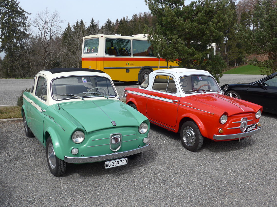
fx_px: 248
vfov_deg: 45.4
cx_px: 139
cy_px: 105
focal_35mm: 31
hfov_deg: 58.4
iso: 80
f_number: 2.8
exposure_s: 1/1000
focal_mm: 6
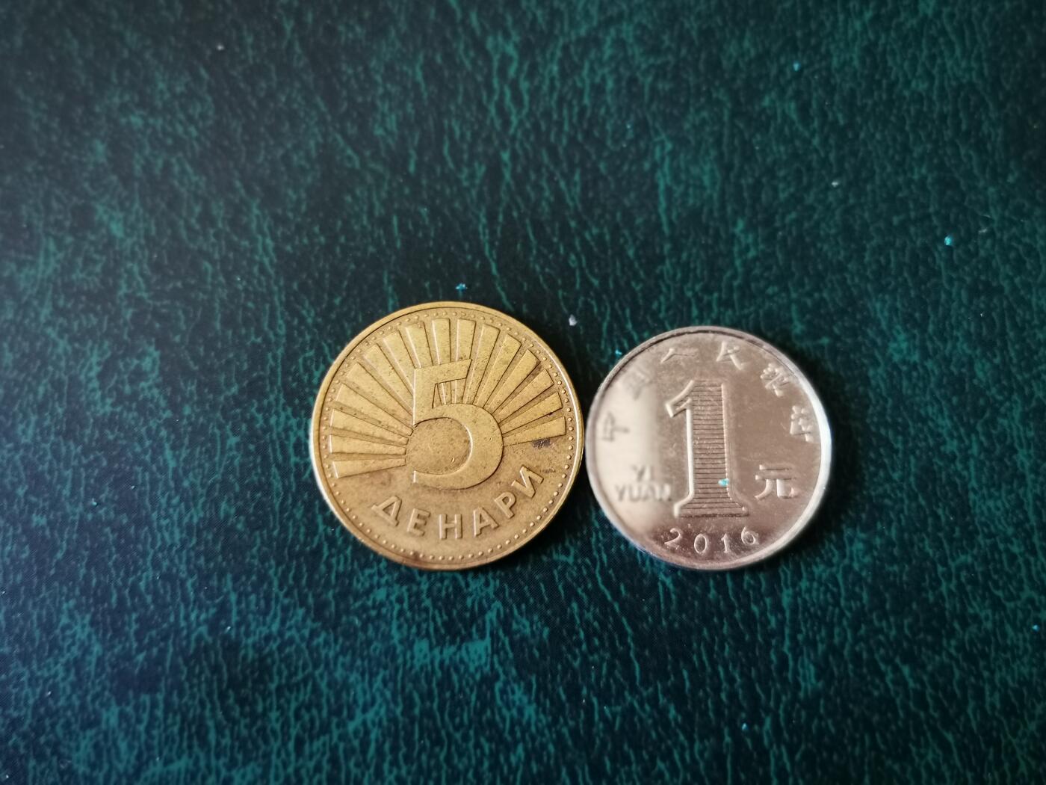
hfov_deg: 56.8
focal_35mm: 32
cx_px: 523
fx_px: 967
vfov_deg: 44.2
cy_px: 392
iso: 200
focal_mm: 5.56
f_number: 4
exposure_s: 1/50
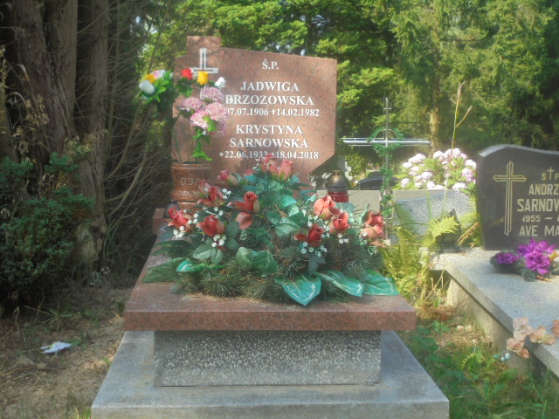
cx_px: 280
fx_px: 791
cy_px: 210
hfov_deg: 38.9
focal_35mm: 49
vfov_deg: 29.7
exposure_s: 1/200
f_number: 4.8
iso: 100
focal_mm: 8.9
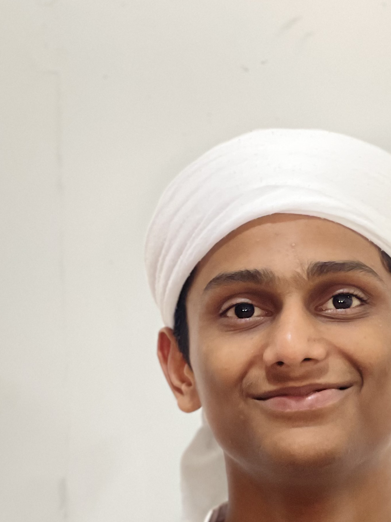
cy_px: 400
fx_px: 2154
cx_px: 315
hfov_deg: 10.3
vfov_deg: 13.7
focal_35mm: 143
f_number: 2.2
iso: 160
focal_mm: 7.5
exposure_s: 1/33
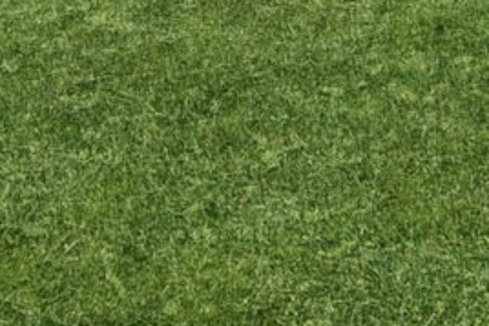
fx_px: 1454
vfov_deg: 8.4
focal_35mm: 107
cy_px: -891
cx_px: 151
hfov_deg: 19.0
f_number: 8
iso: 100
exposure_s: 1/60
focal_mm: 14
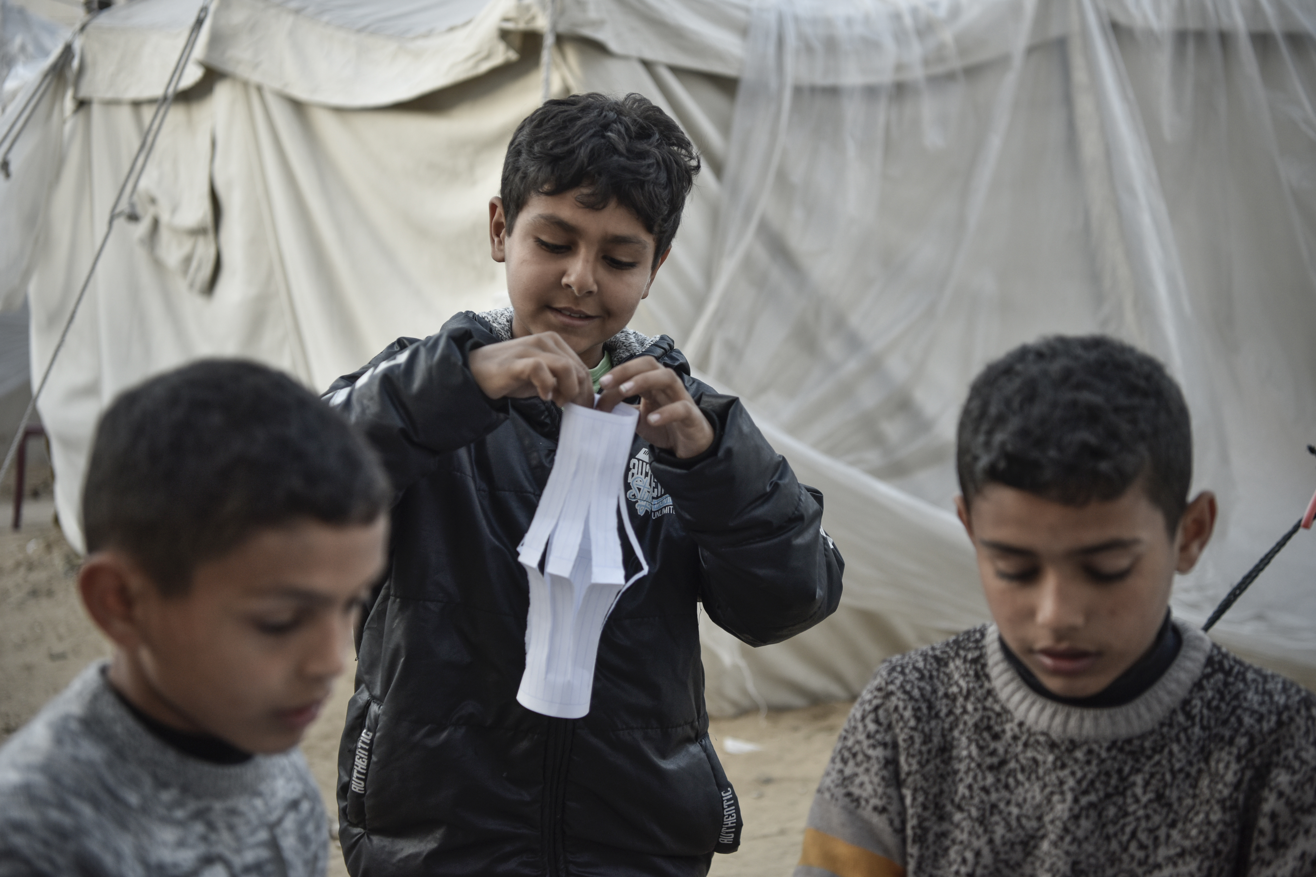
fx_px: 1828
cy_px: 438
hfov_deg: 39.6
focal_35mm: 50
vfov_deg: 27.0
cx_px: 658
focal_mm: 50
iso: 400
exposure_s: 1/250
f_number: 2.8
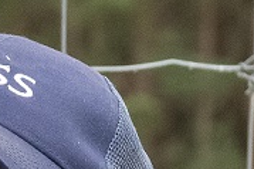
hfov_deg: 2.6
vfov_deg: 1.7
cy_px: 476
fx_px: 5667
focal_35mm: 804
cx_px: -106
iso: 3600
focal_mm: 62
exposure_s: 1/1250
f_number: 7.1
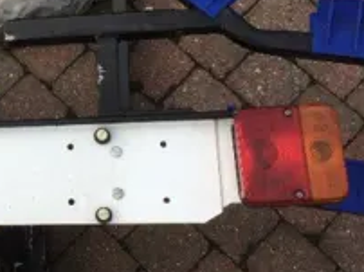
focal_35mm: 69
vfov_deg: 21.0
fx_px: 725
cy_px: 45
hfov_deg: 26.9
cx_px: 18
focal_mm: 4.15
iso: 32
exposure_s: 1/641
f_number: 2.2
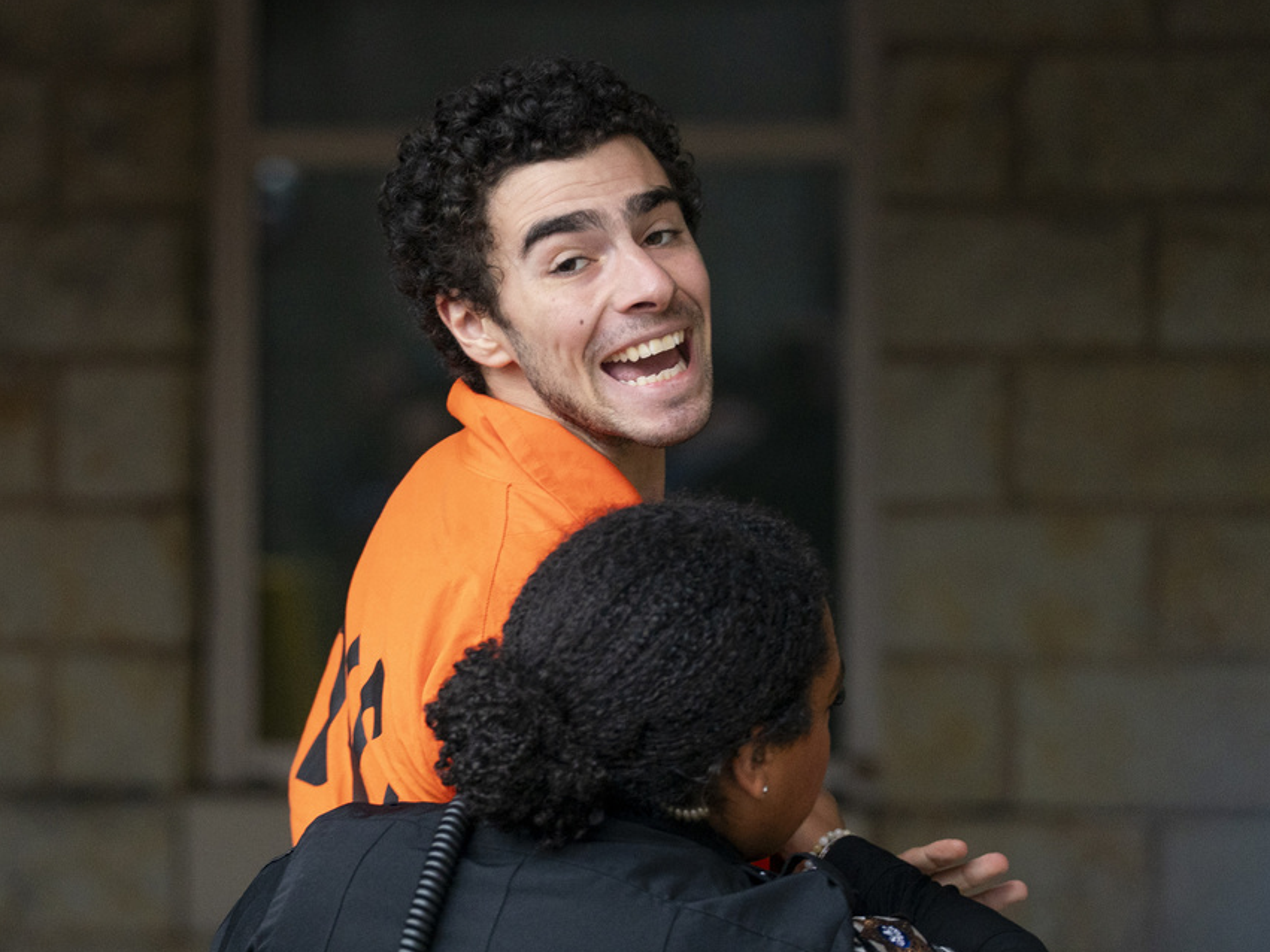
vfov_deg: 9.6
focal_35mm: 155
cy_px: 490
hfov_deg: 12.7
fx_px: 5686
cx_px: 548
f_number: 3.5
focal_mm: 134
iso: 2000
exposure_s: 1/1000
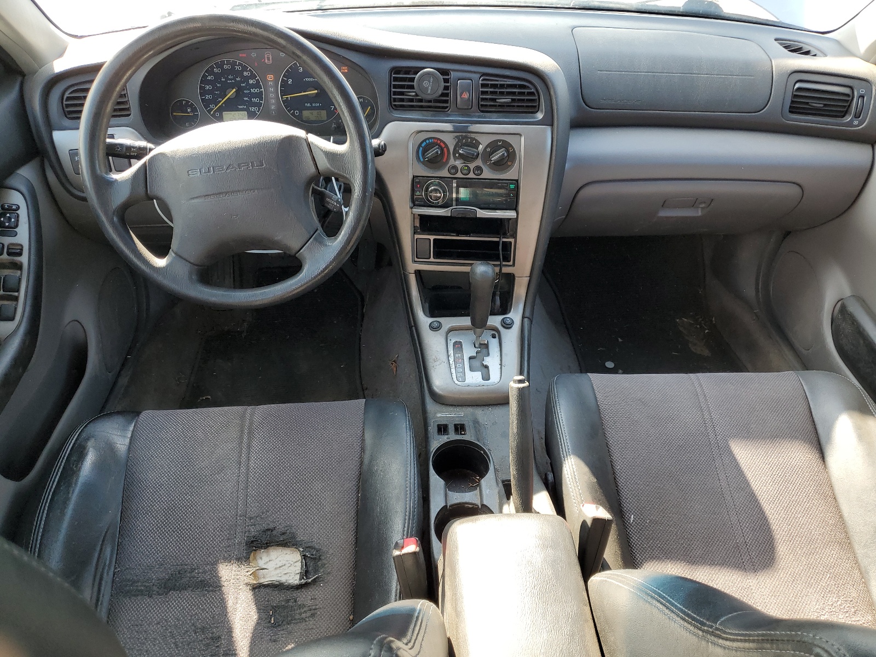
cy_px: 328
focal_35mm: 26
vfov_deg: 53.1
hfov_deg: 67.3
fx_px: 658
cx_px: 438
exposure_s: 1/169
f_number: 1.5
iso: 50
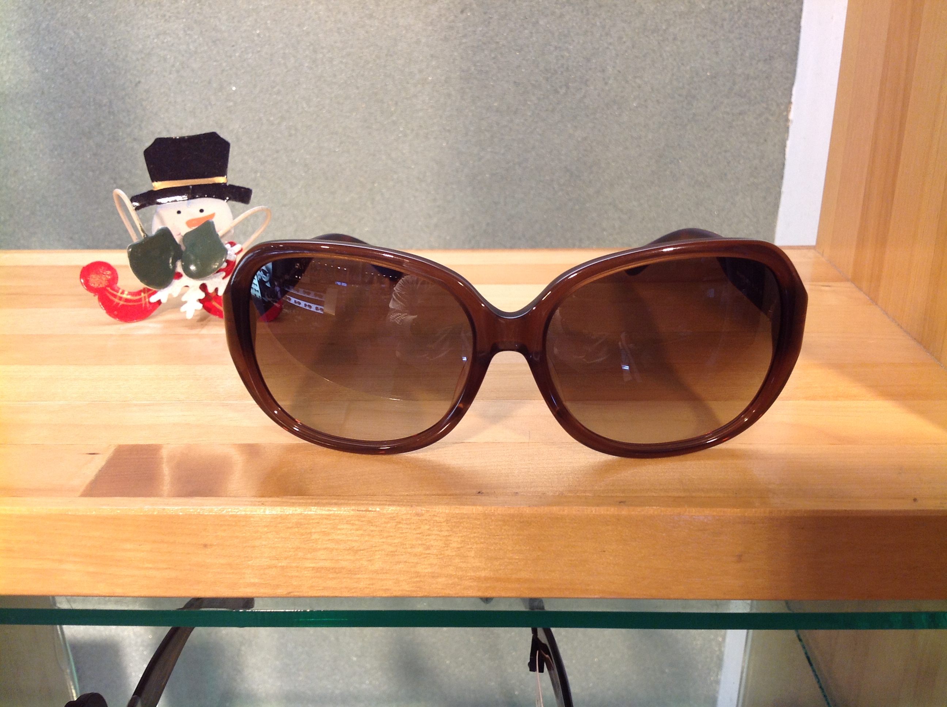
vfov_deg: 40.6
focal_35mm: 35
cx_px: 474
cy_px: 354
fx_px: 956
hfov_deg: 52.7
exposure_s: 1/20
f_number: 2.4
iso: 80
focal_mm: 4.28
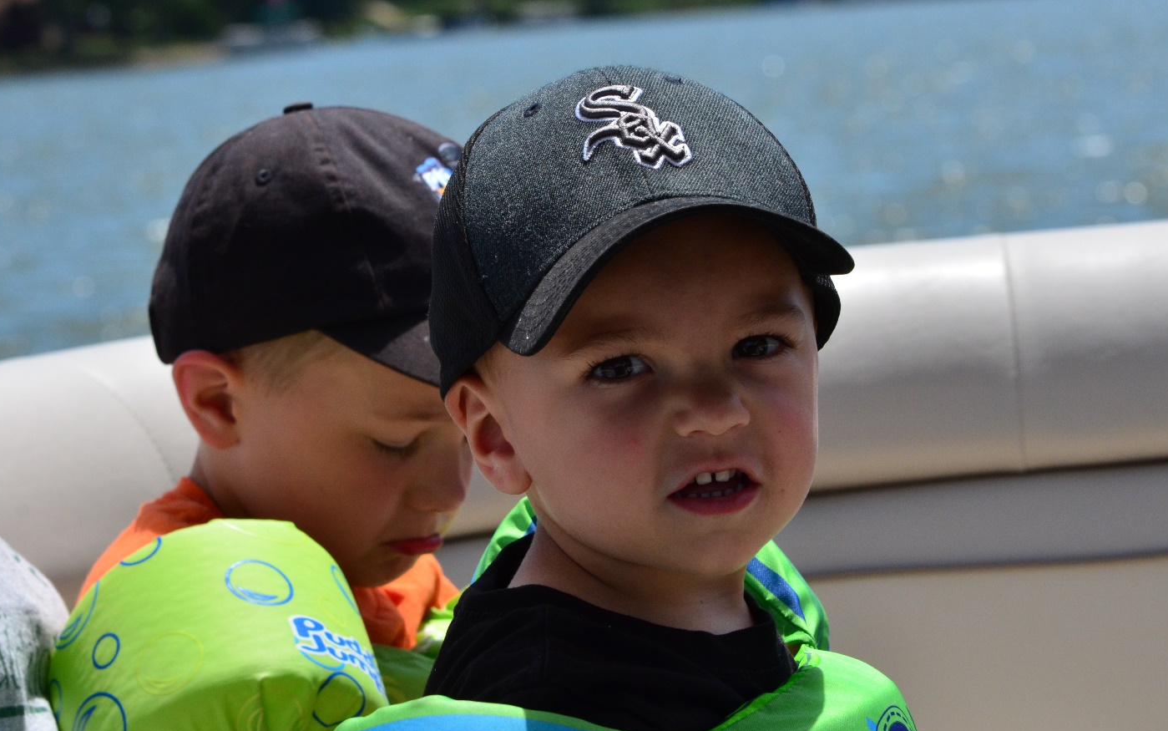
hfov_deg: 13.9
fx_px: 4776
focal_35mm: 150
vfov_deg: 8.7
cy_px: 348
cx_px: 591
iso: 800
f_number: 10
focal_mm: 86
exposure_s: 1/1600
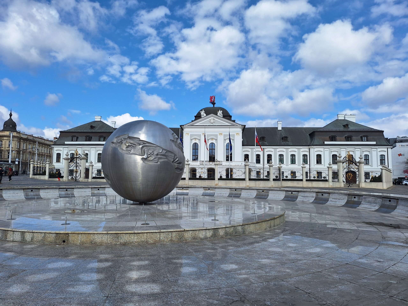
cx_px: 204
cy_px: 153
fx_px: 271
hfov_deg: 73.9
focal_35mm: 23
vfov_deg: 58.9
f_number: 1.8
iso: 40
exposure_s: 1/3021
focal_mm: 5.54
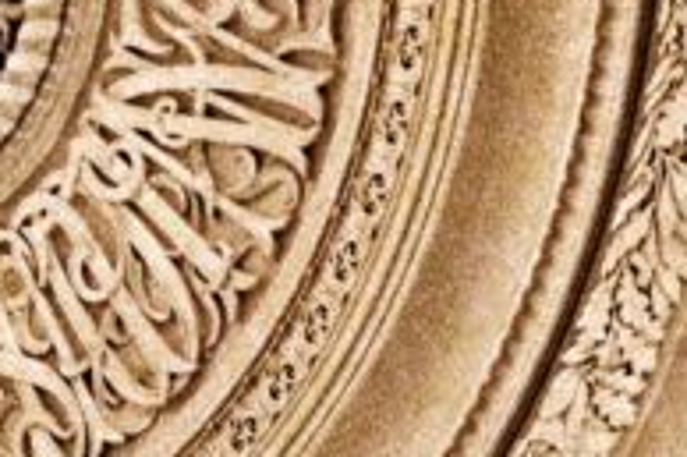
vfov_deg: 13.1
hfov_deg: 20.1
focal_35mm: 101
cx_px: 496
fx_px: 1926
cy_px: 560
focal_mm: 4.15
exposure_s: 1/17
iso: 1250
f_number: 2.2
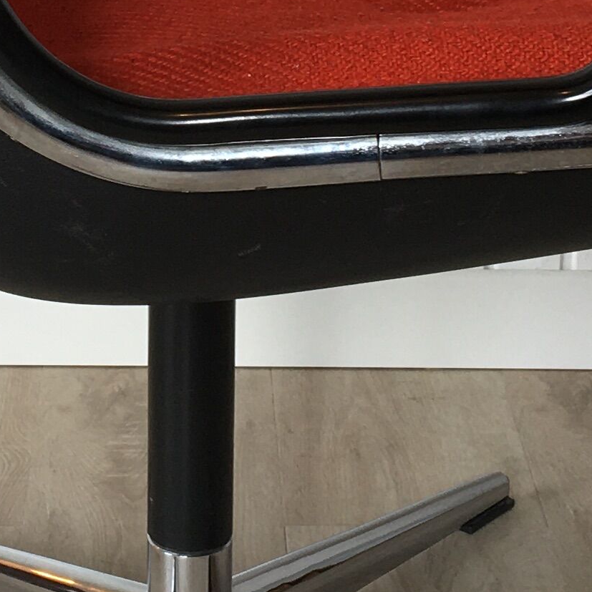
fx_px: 2419
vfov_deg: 13.8
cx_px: 117
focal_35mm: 125
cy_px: 78
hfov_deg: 13.9
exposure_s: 1/50
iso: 25
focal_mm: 4.15
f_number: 2.2
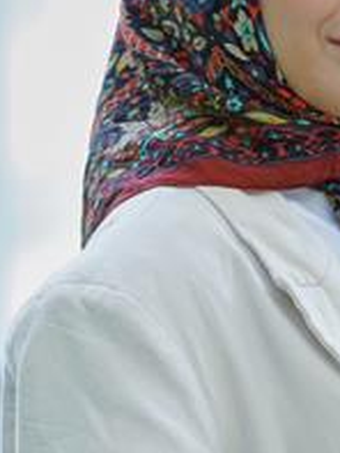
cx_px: 312
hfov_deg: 4.5
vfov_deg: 6.0
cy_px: 179
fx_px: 4291
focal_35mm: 328
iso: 500
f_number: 5
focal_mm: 145
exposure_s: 1/125
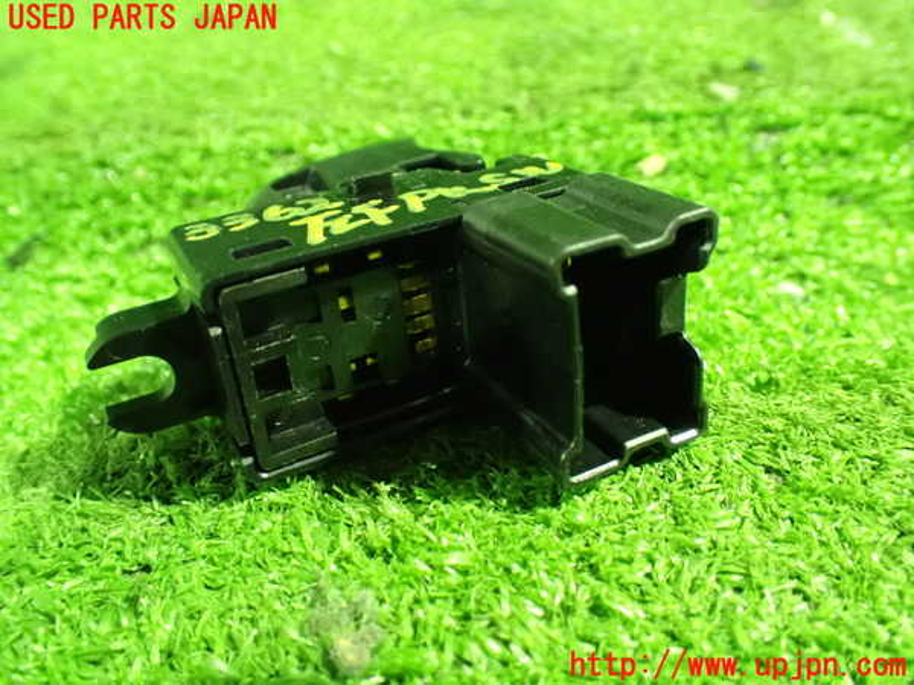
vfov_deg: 46.8
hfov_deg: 60.0
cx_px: 457
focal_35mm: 30
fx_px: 792
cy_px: 342
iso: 1600
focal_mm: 5.4
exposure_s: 1/20
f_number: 2.3
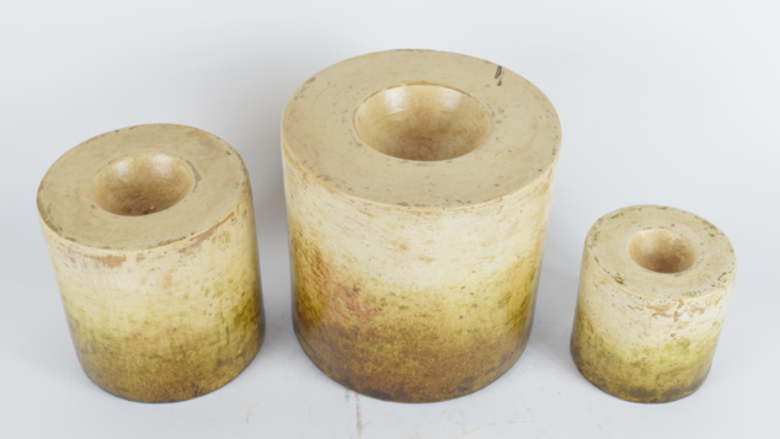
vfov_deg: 21.6
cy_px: 224
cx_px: 388
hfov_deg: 37.5
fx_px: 1149
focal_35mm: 56
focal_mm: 35
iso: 800
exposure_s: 1/125
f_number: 9
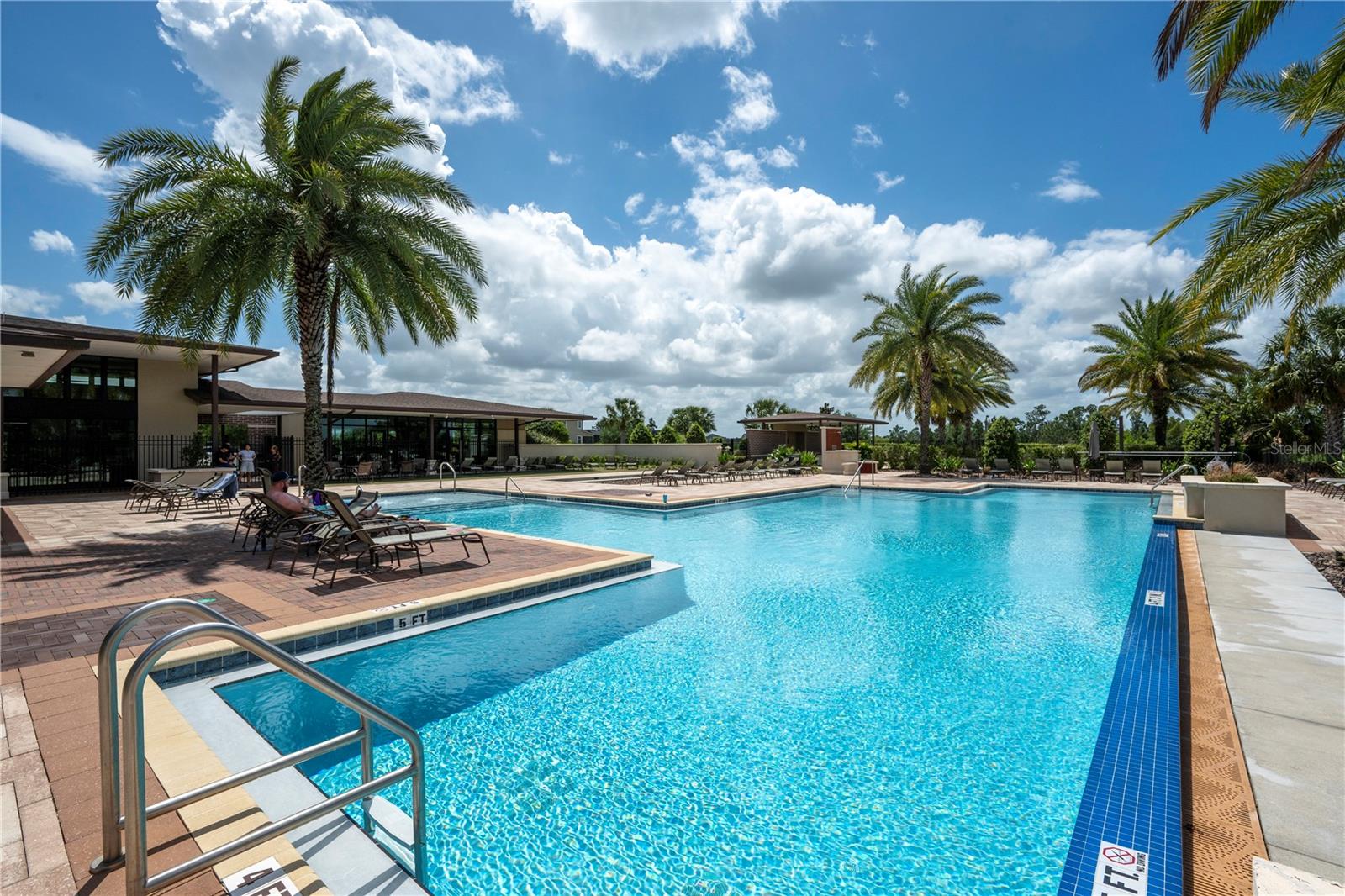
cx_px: 672
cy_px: 448
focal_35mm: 16
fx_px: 598
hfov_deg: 96.7
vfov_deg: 73.7
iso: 200
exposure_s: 1/1600
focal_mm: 16
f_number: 9
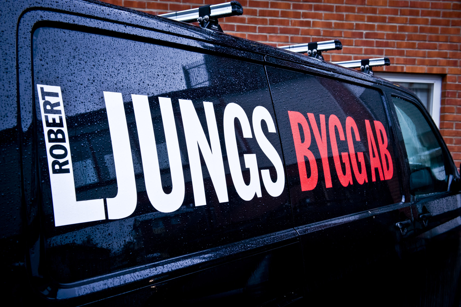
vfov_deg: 33.4
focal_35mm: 40
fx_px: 512
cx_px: 230
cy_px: 154
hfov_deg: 48.5
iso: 1600
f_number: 9
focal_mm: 40
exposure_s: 1/125
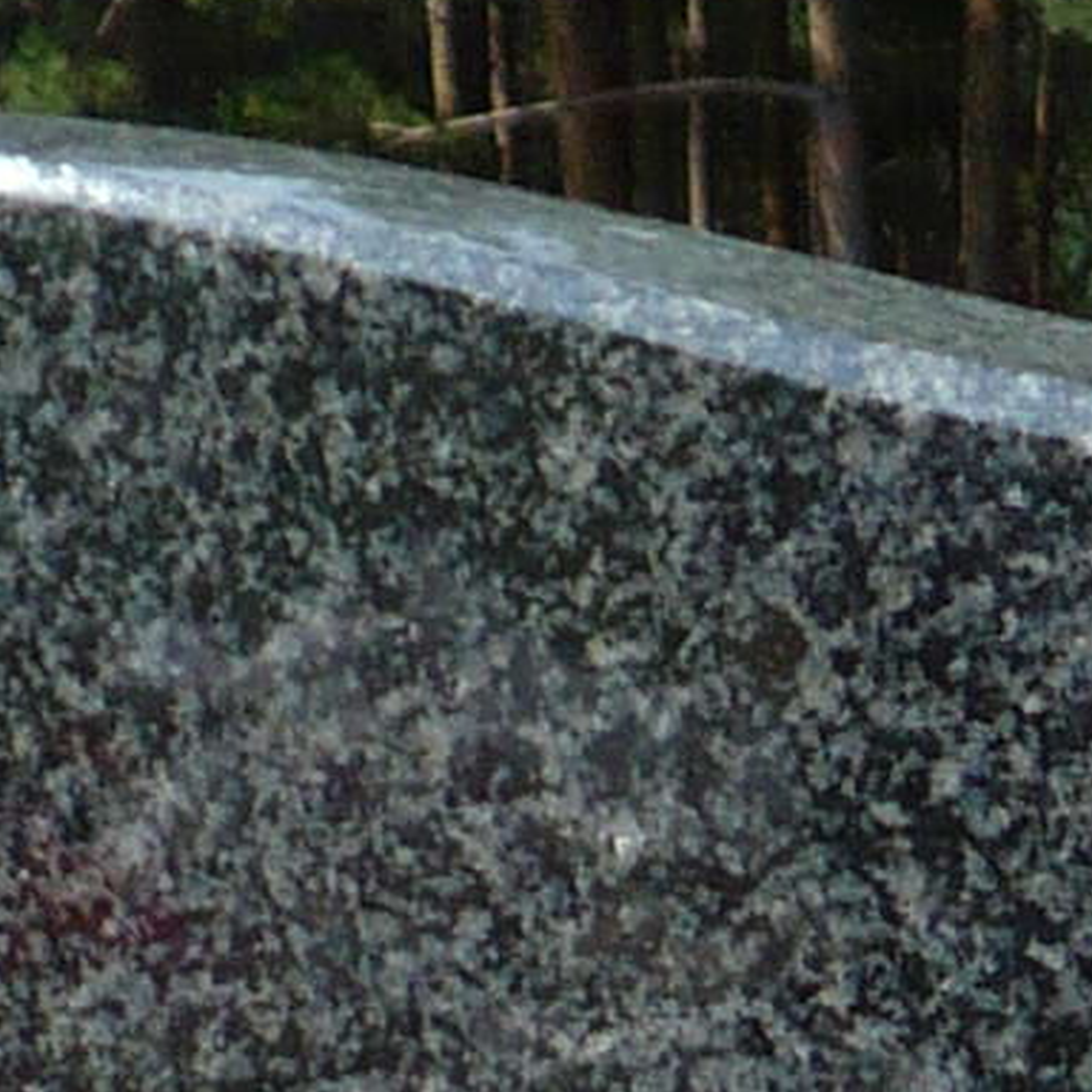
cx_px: 2232
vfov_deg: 6.4
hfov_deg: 6.5
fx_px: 9351
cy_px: 2672
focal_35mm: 262
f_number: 2.8
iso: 100
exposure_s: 1/1000
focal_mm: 6.1
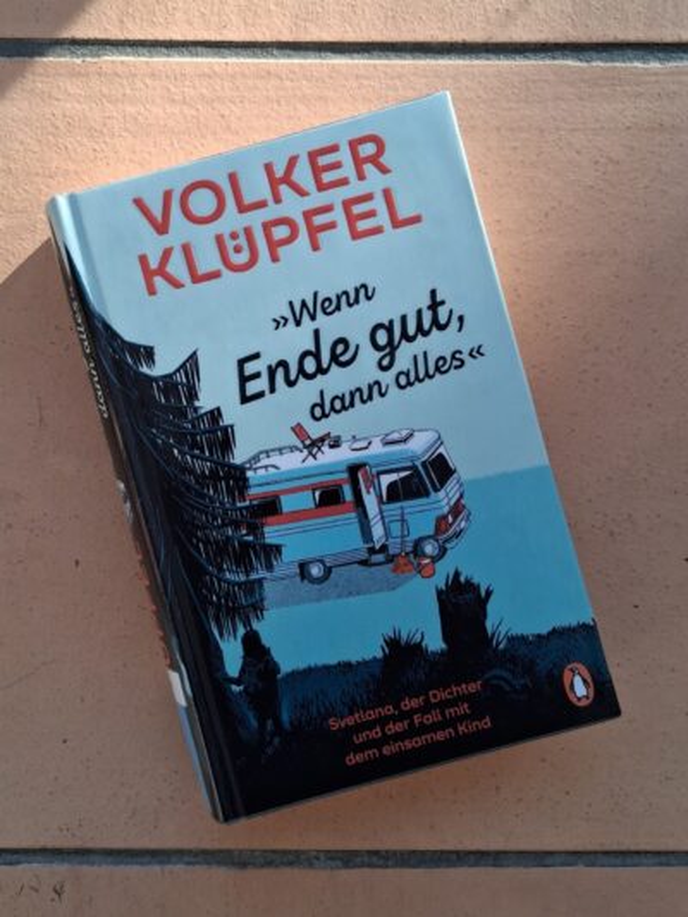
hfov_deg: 53.1
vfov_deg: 67.3
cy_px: 458
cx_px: 344
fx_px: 689
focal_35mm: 26
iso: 80
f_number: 1.8
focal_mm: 3.98
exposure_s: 1/100
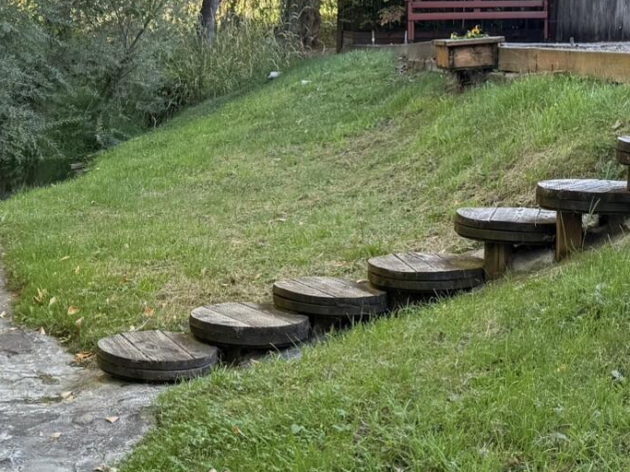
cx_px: 128
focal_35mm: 72
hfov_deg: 26.5
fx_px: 1310
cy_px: 185
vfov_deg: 20.4
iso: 100
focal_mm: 6.76
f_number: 1.78
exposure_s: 1/293
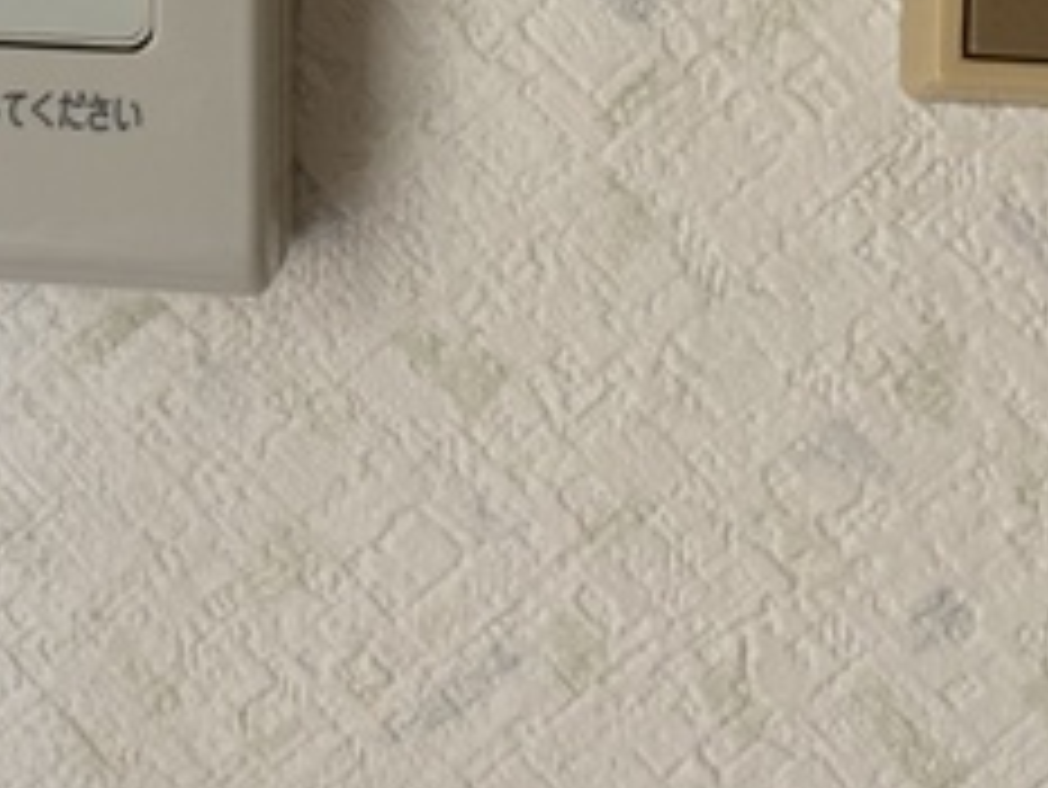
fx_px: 4725
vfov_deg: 9.3
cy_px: -376
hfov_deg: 12.2
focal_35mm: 156
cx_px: -432
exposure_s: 1/60
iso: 125
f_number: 1.6
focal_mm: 5.96
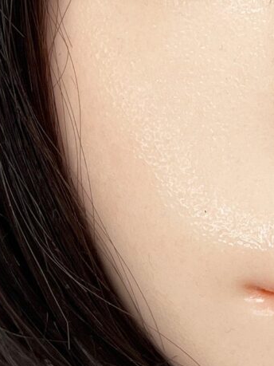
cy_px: 128
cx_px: 295
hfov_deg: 10.1
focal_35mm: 145
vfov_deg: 13.6
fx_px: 1531
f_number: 1.5
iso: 125
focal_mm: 5.7
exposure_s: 1/121
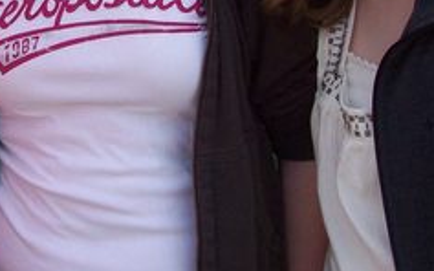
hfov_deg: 15.8
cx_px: -27
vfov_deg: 9.9
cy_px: -104
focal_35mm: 129
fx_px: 1525
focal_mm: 7.6
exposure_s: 1/273
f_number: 5.4
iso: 80
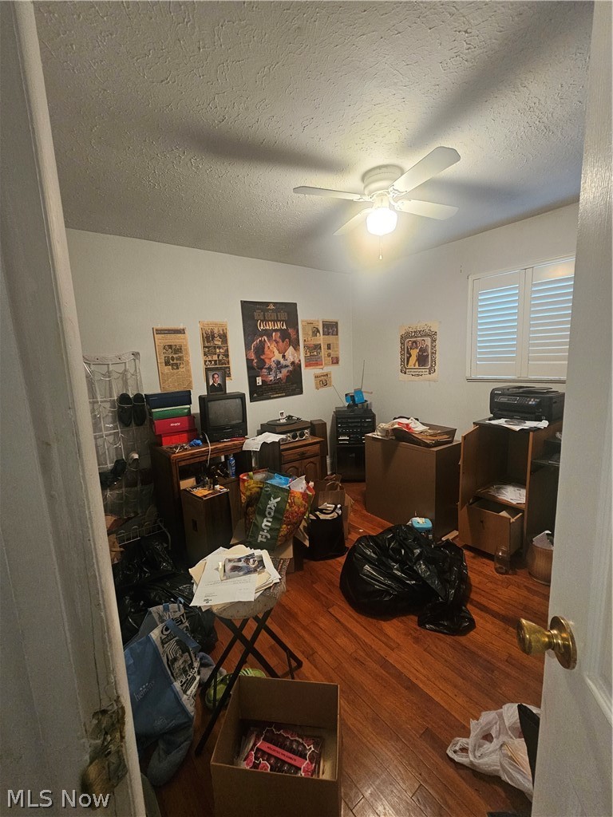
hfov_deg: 89.9
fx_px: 307
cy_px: 408
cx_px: 306
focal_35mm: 13
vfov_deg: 106.2
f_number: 2.2
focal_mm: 2.2
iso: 400
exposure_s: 1/30
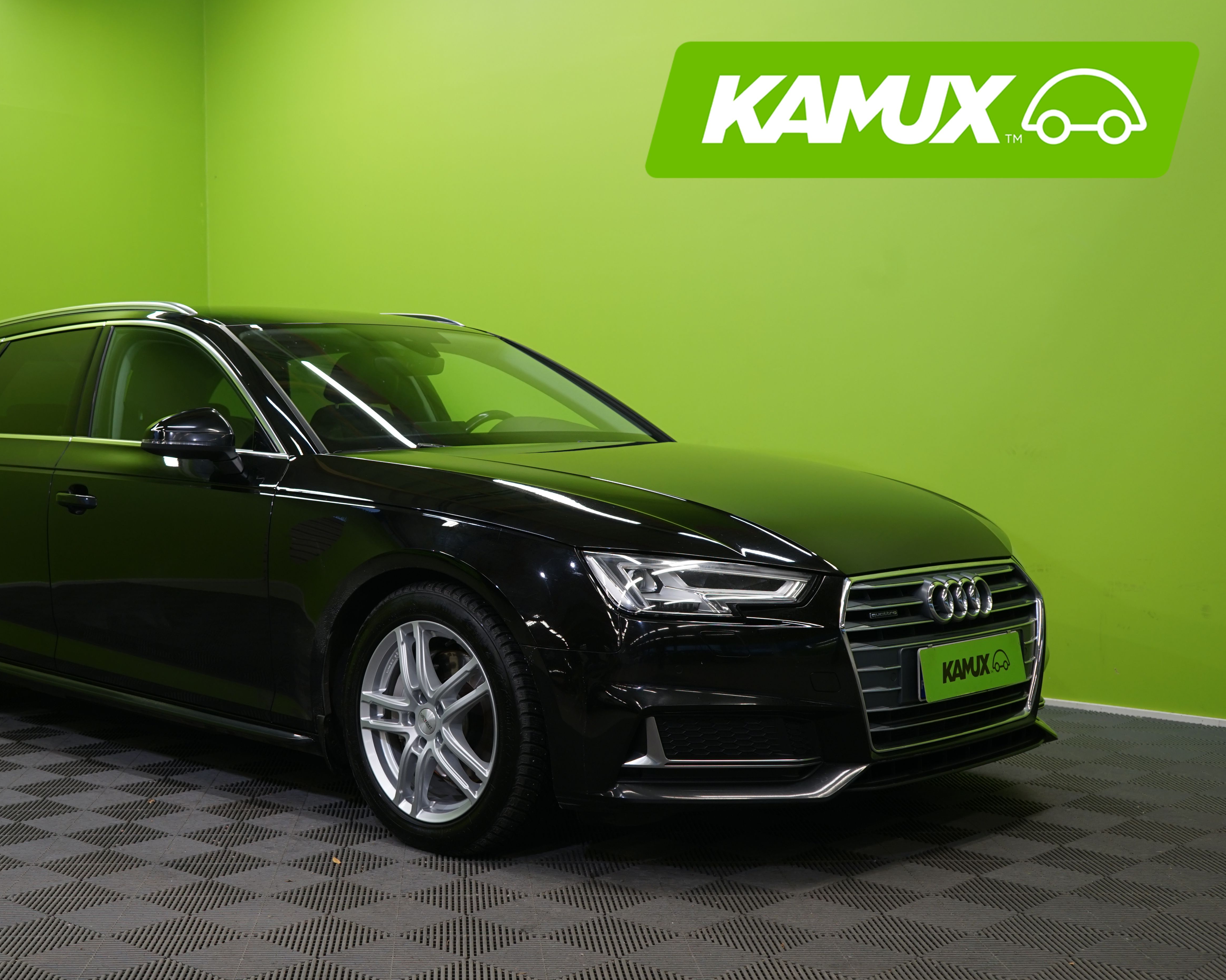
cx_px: 446
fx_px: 1633
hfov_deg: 40.8
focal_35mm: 45
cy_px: 520
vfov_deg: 33.4
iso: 400
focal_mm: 37
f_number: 5.6
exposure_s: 1/30
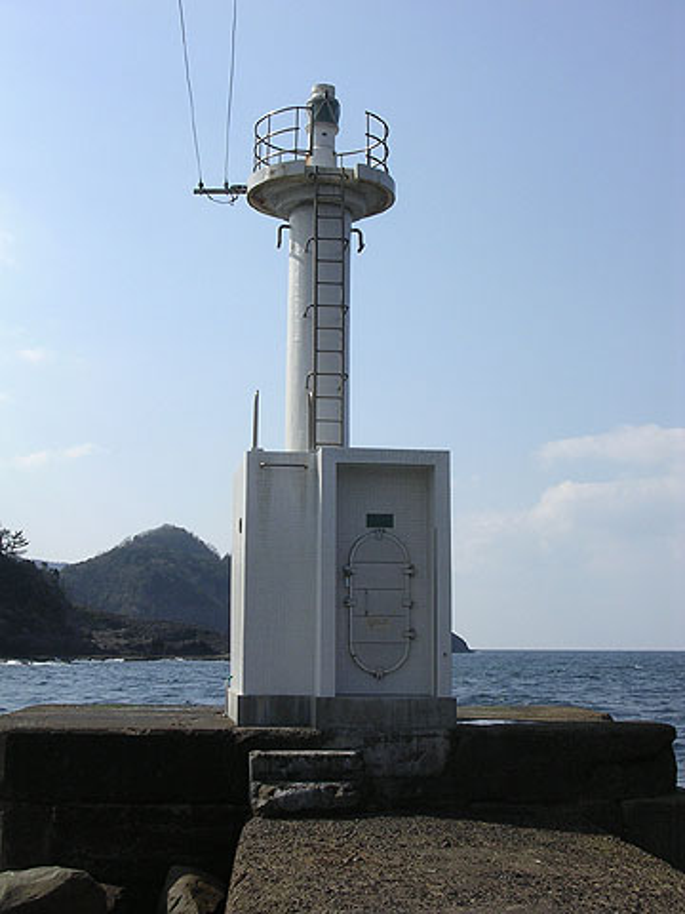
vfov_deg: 38.9
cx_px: 342
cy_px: 457
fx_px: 1293
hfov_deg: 29.7
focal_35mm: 49
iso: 100
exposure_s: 1/377
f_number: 6.2
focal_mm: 7.5
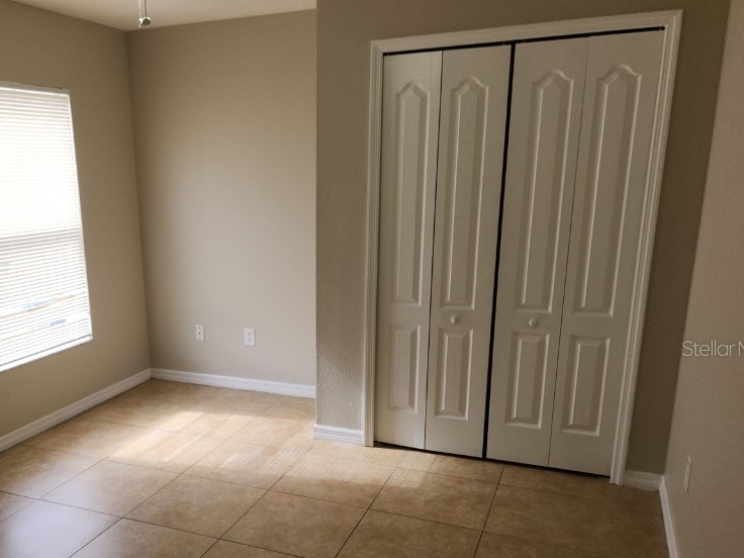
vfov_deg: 43.8
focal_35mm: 32
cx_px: 260
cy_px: 348
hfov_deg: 55.8
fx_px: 688
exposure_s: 1/120
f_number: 1.8
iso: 32
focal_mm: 5.4
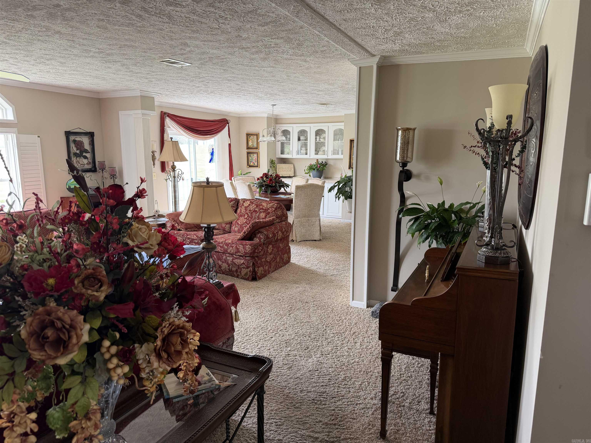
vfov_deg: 56.8
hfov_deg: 71.6
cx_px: 296
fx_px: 410
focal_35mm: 24
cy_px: 222
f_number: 1.78
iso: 125
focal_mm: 6.76
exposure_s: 1/121
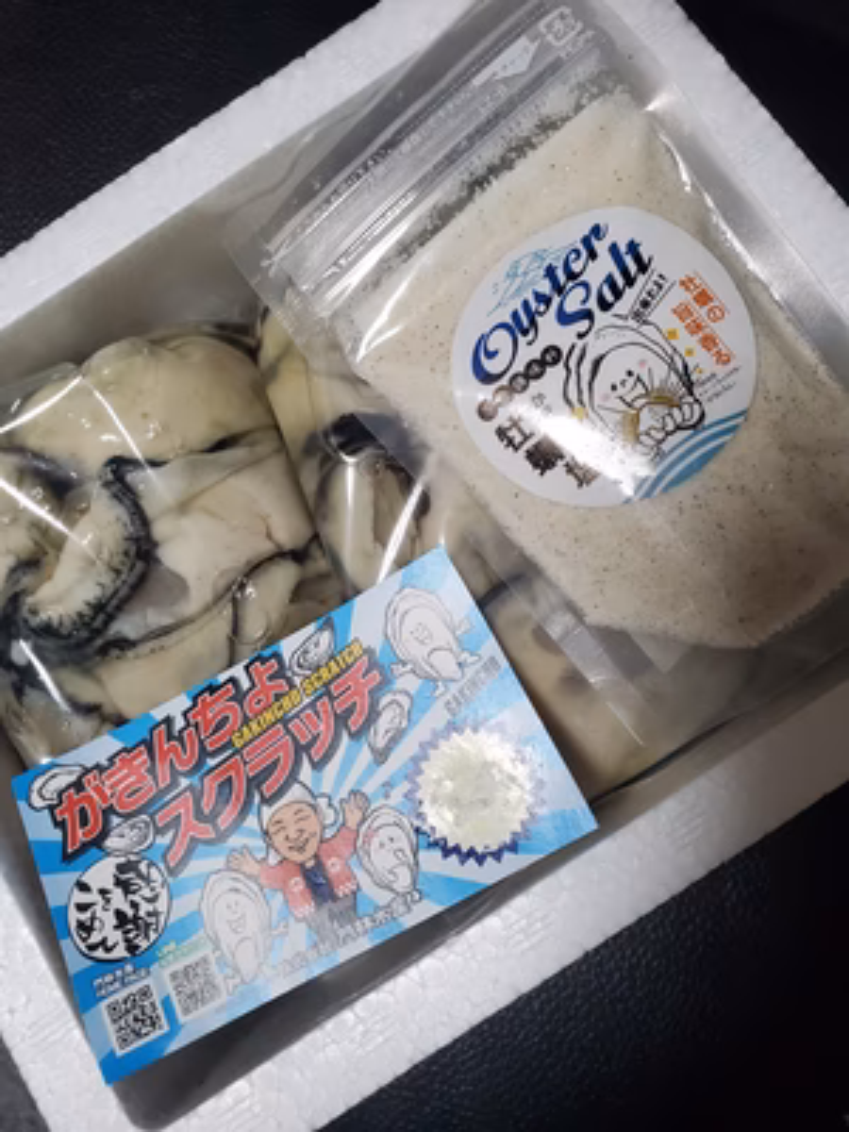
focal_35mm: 26
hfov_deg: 53.1
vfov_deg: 67.3
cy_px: 566
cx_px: 424
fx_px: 850
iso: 250
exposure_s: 1/40
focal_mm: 4.3
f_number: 2.4
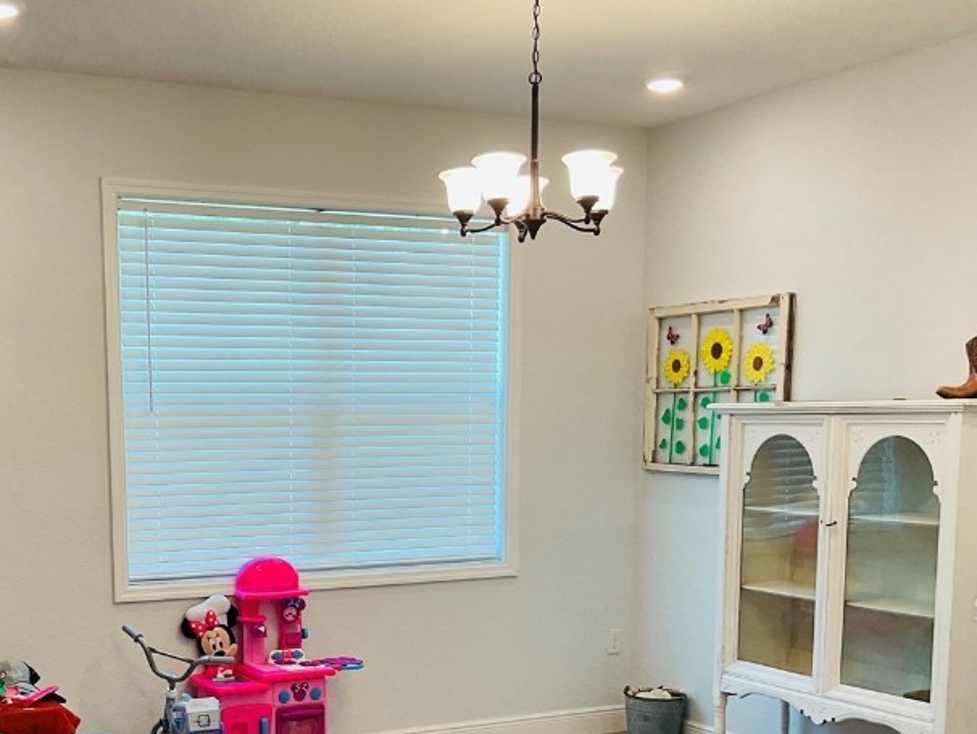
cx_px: 300
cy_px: 608
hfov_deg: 38.3
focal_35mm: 49
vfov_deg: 28.9
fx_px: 1384
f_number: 1.8
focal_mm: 3
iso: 64
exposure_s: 1/120
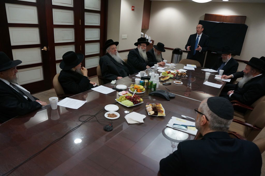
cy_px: 88
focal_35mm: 24
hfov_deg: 73.8
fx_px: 176
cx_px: 132
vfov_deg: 53.0
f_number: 4
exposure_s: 1/60
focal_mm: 16
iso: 640
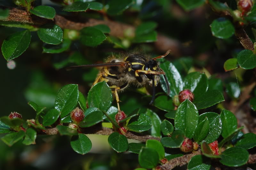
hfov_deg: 13.1
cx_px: 128
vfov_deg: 8.7
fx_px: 1119
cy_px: 85
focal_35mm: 158
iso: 200
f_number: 5.6
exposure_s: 1/125
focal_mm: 105
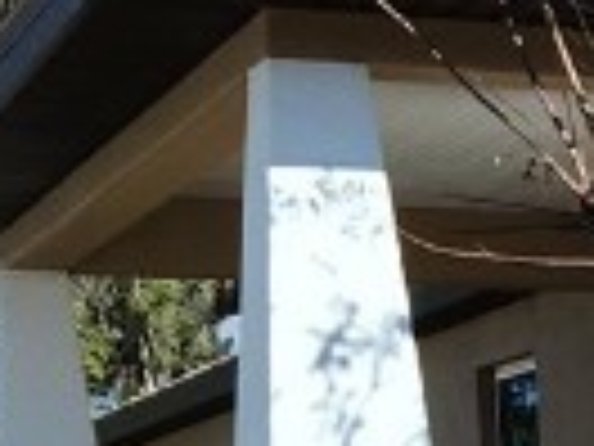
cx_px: 1566
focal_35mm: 179
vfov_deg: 8.1
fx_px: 3072
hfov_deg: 9.5
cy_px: 640
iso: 20
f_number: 1.8
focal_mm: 5.4
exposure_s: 1/1476
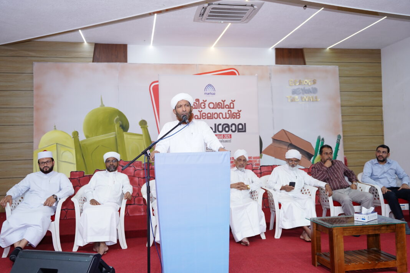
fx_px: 383
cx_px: 205
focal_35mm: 34
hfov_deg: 56.4
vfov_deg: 39.3
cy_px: 136
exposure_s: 1/160
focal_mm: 33.6
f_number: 2.8
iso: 800
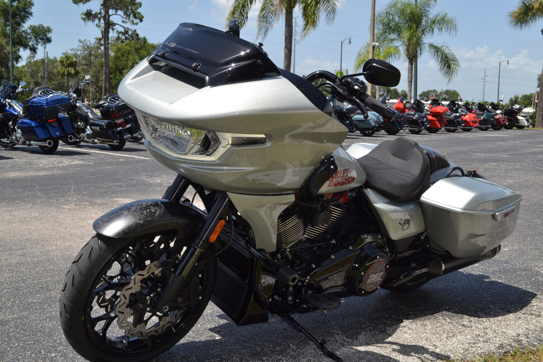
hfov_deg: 49.6
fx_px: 588
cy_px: 181
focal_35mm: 39
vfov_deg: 34.2
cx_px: 272
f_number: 9
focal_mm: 26
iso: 100
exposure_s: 1/200
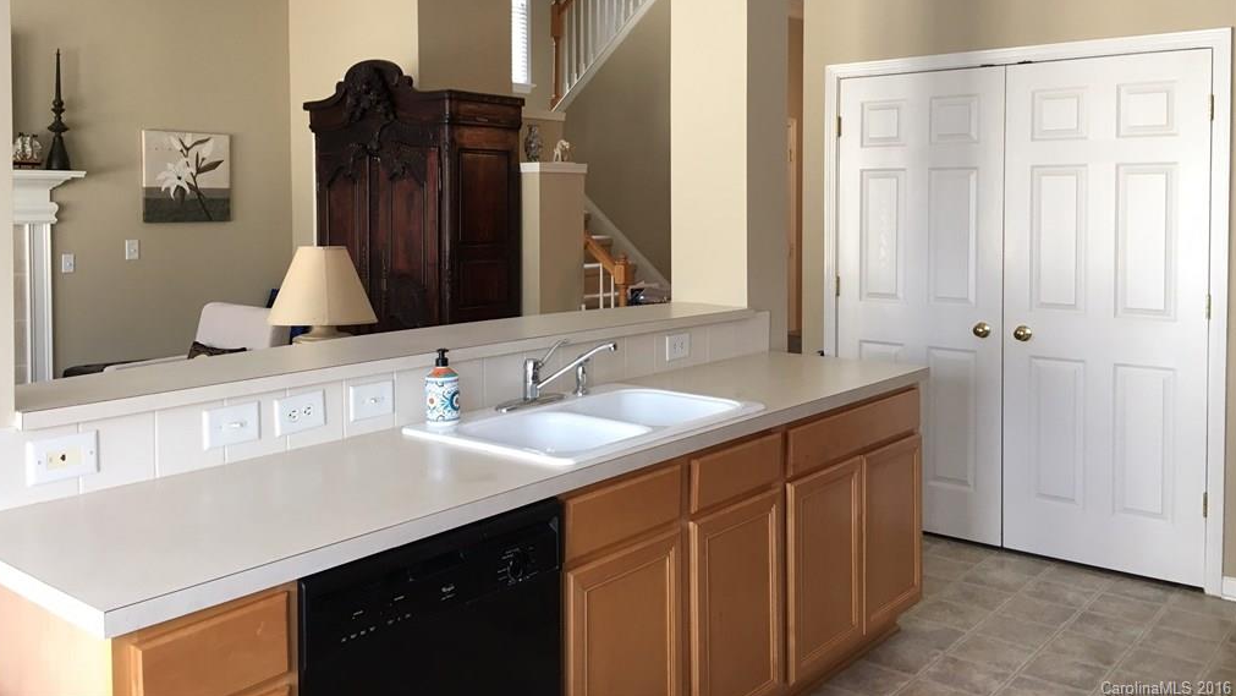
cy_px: 230
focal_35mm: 32
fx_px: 1049
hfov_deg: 61.0
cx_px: 615
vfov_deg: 36.3
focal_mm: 4.15
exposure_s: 1/30
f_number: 2.2
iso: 64
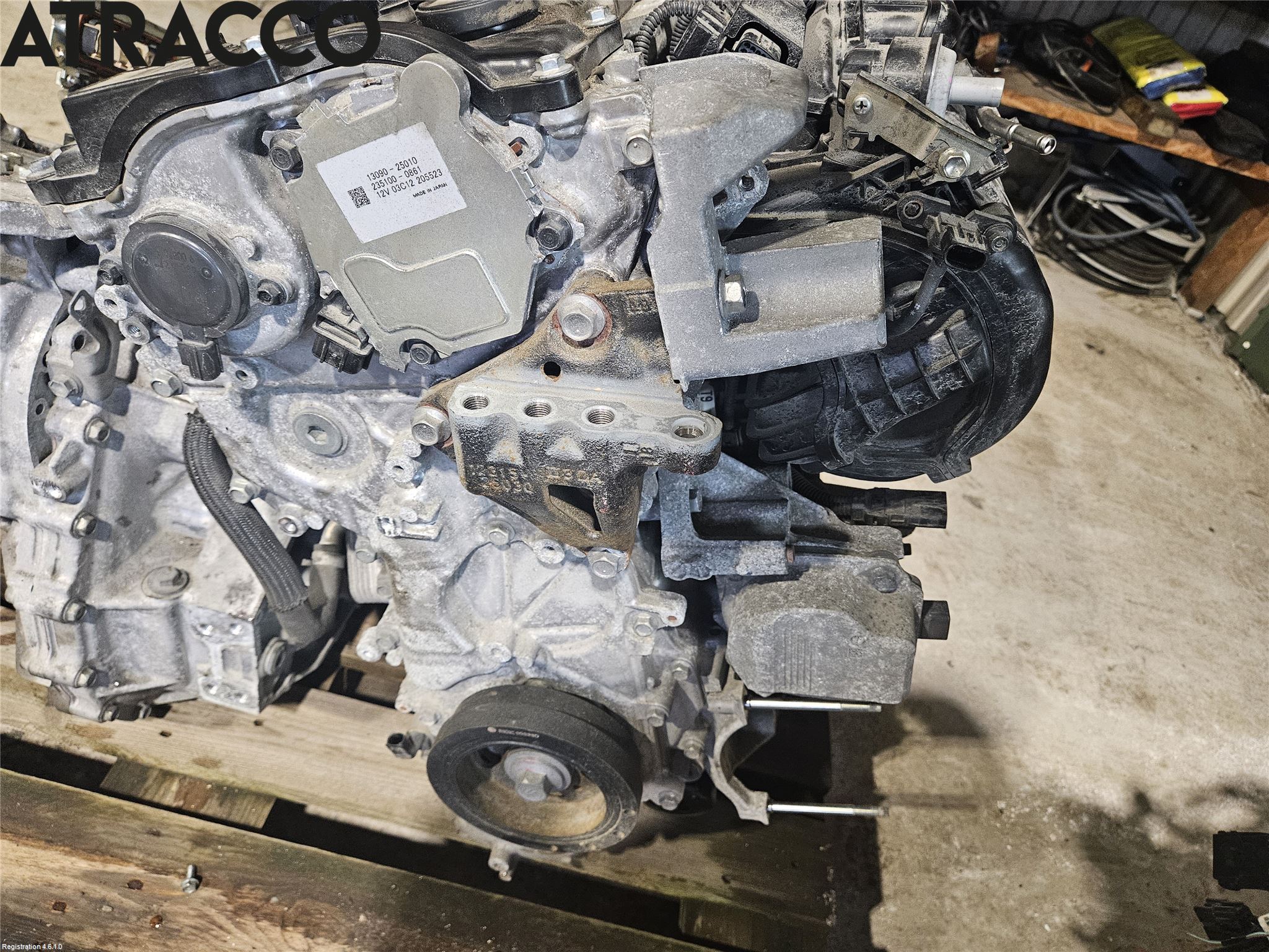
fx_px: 843
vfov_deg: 58.9
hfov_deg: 73.9
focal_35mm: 23
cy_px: 476
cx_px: 634
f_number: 1.8
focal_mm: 5.4
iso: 500
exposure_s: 1/100
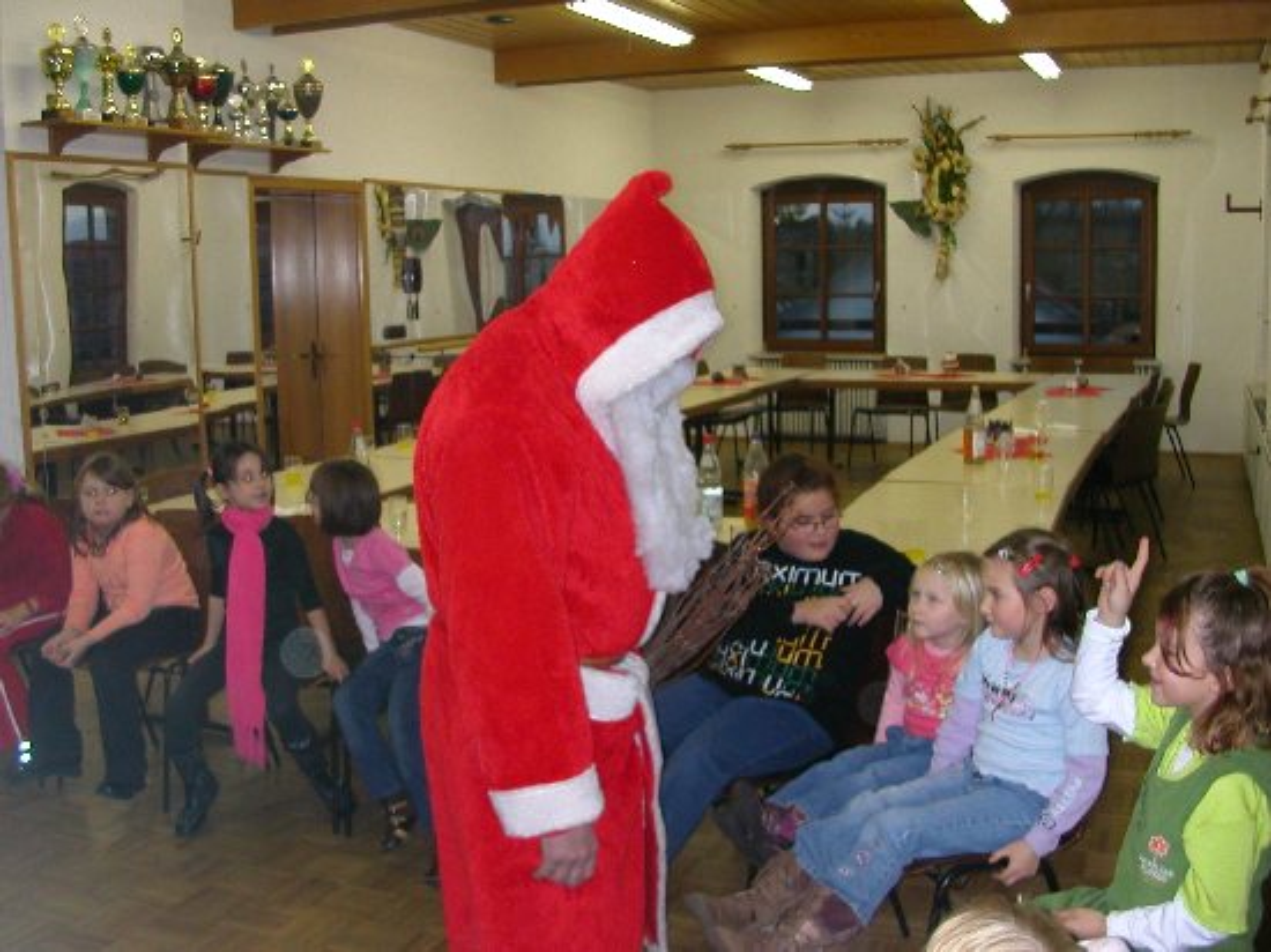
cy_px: 476
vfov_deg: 38.6
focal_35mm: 37
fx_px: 1358
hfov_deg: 50.2
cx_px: 636
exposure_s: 1/59.9
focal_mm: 5.6
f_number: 2.7
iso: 157
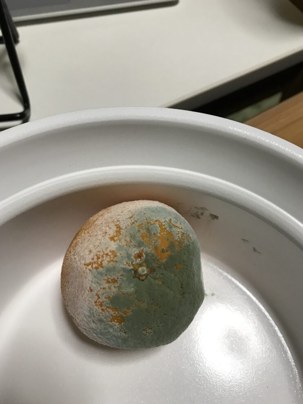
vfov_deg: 61.6
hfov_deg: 48.2
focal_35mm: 29
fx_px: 338
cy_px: 205
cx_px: 150
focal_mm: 3.99
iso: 32
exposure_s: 1/33
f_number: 1.8
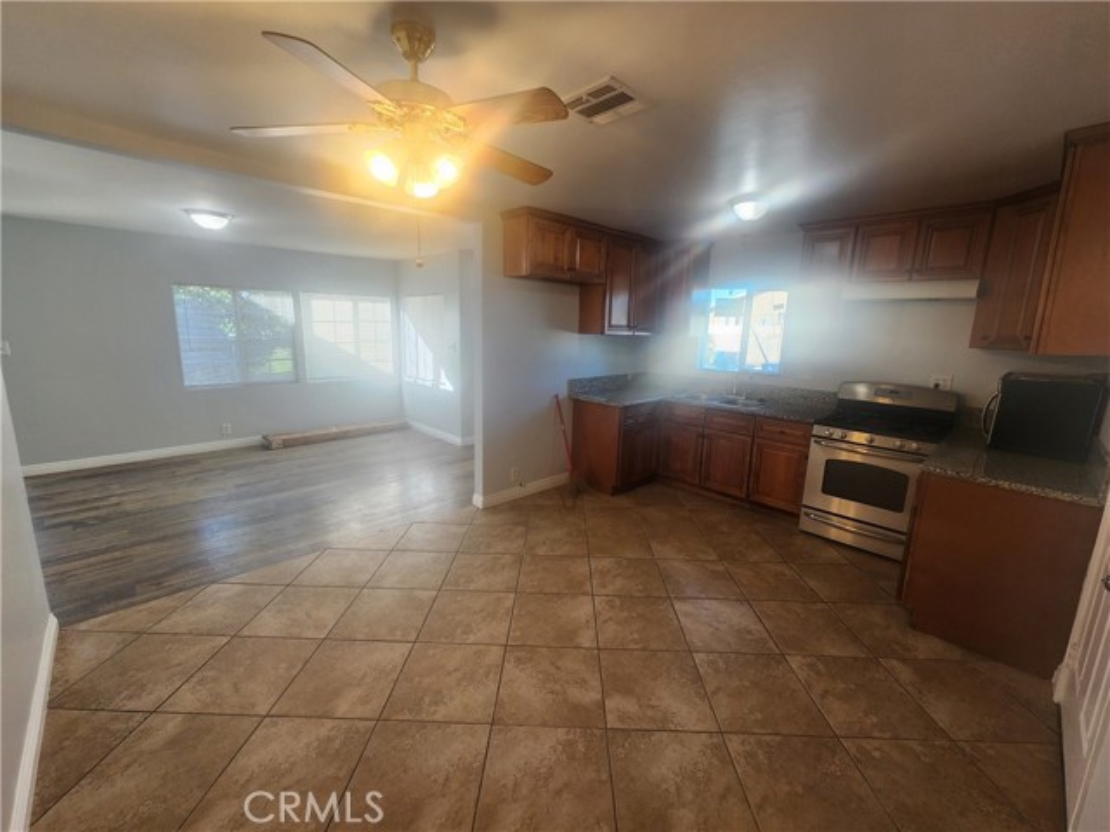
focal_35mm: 13
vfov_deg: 89.9
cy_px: 416
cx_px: 555
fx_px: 417
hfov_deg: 106.2
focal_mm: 2.2
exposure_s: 1/60
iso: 80
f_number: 2.2
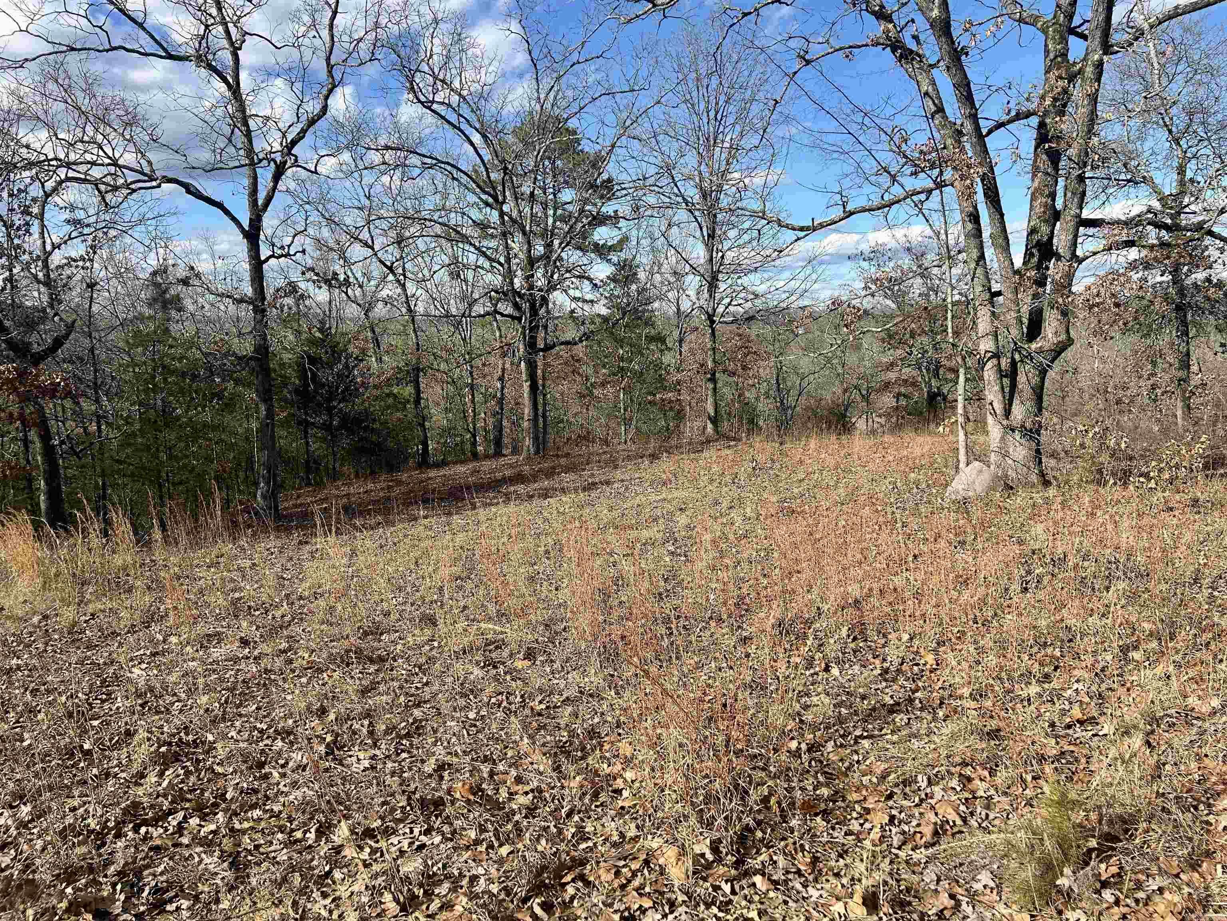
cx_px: 614
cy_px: 460
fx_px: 922
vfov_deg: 53.1
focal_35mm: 26
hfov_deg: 67.3
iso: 50
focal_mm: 5.7
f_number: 1.5
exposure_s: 1/3257
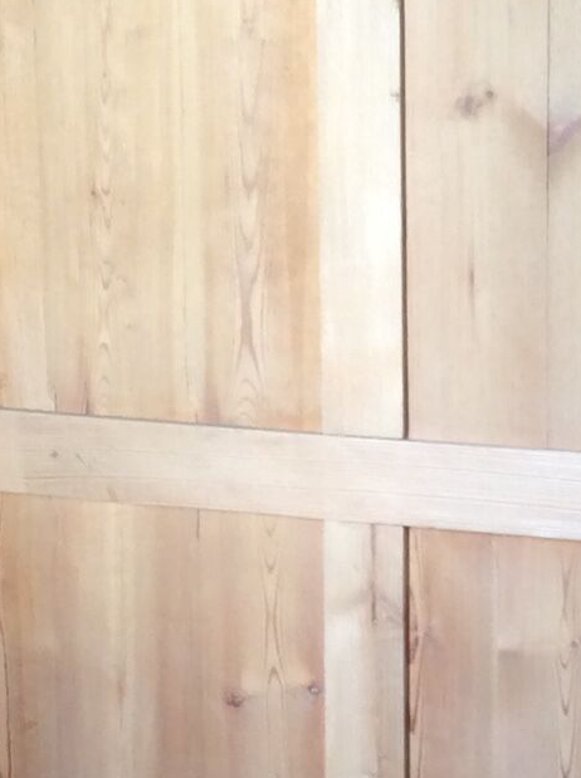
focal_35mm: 134
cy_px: 508
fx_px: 3008
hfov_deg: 11.0
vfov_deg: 14.7
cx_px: 459
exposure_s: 1/25
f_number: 2.4
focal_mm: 3.3
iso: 40
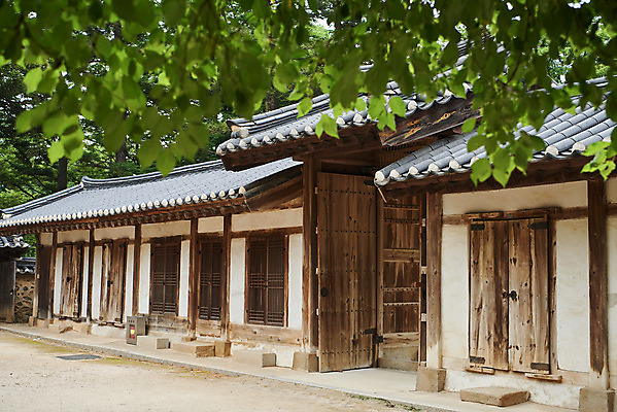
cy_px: 206
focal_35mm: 48
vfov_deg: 28.1
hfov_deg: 41.1
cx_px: 308
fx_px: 823
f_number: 5
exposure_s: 1/500
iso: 400
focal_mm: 48
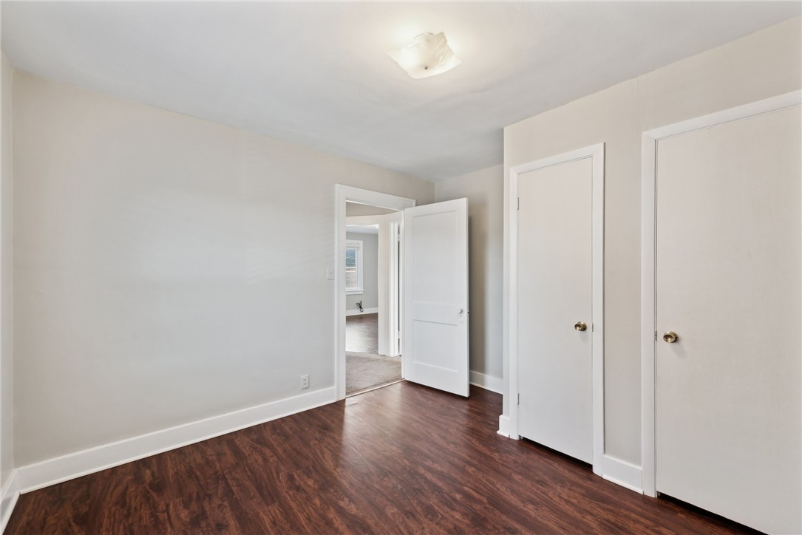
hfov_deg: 104.2
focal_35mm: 14
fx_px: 312
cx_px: 401
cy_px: 268
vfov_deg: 81.2
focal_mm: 14
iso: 100
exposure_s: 1/10
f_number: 11
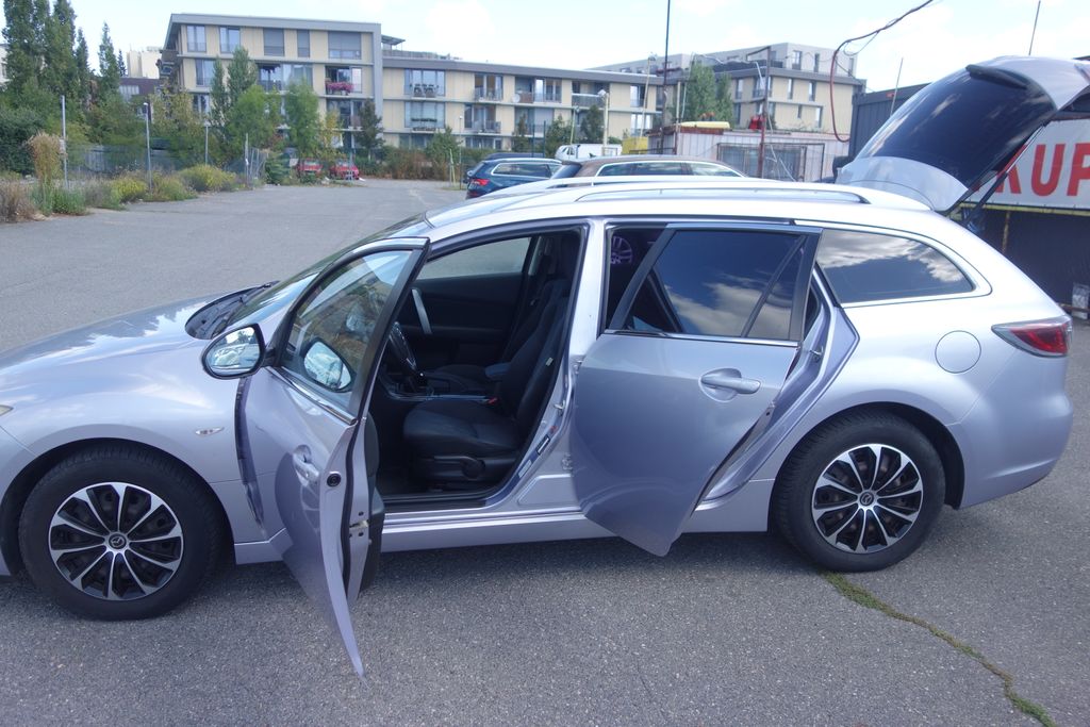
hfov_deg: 65.5
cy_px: 364
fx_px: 848
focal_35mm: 28
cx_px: 545
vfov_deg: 46.4
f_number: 2.2
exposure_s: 1/640
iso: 125
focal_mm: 10.4
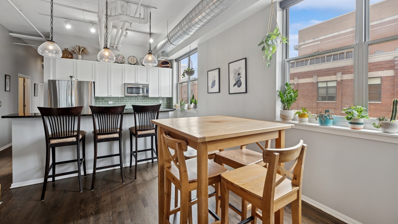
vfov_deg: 68.5
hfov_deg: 101.0
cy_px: 103
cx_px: 198
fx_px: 164
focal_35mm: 16
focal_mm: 14.5
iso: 250
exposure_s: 1/30
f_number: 8
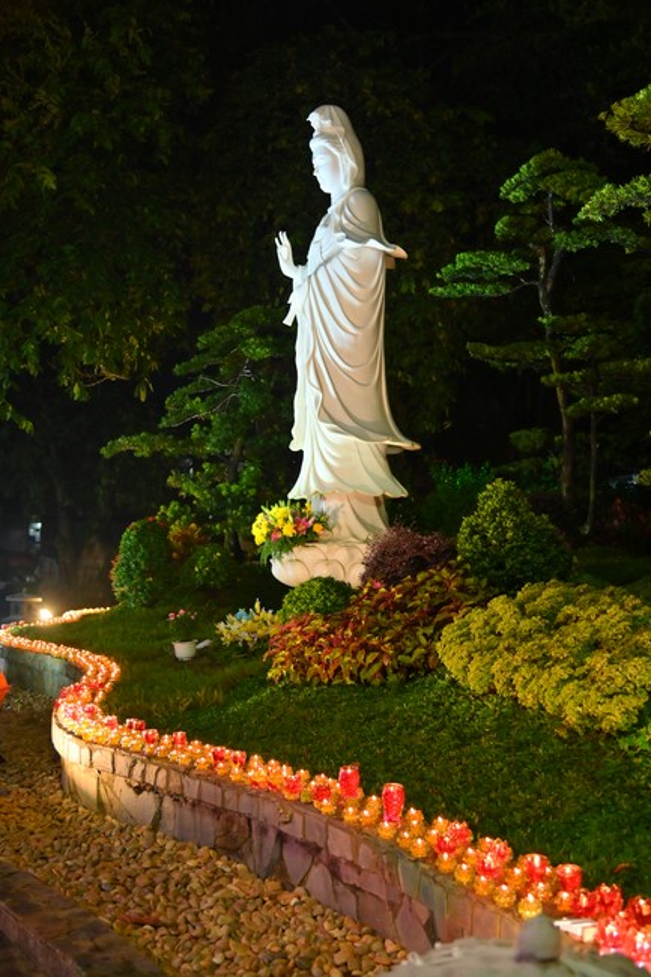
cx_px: 326
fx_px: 1031
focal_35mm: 38
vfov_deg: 50.7
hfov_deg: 35.0
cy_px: 488
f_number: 4
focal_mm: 38
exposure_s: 1/100
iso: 1000
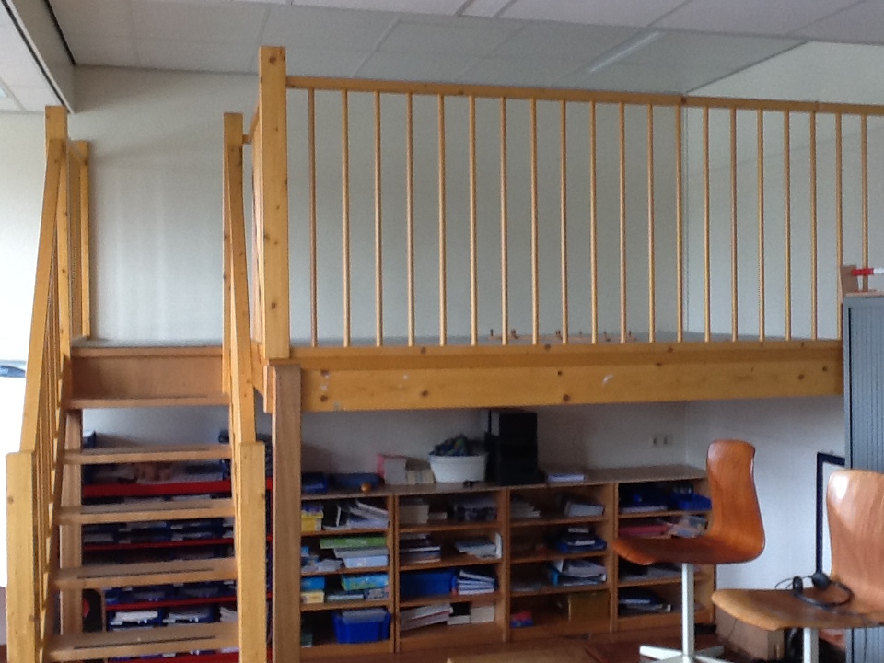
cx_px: 442
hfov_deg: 42.9
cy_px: 332
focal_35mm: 44
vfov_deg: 32.9
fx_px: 1124
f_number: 2.4
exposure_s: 1/30
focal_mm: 2.03
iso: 50
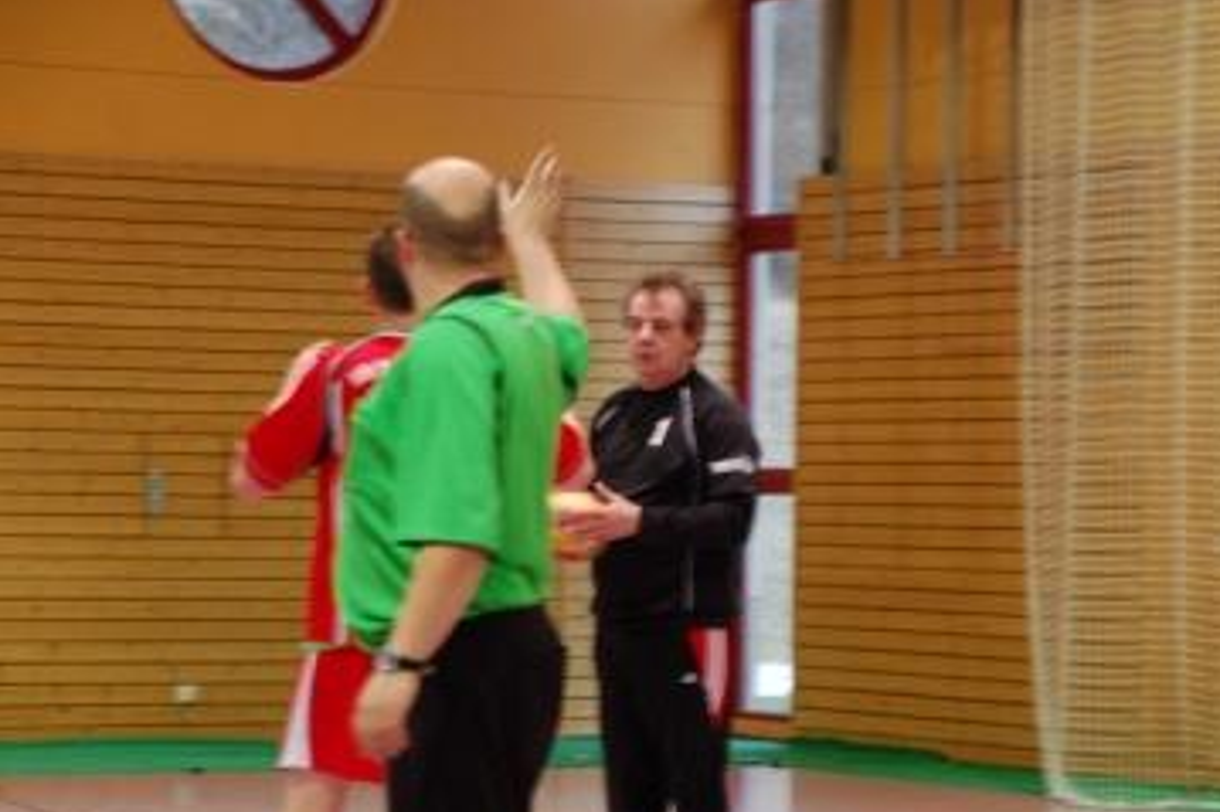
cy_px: 496
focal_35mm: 172
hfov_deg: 12.0
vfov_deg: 8.0
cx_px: 697
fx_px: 5826
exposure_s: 1/15
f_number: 5.6
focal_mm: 92
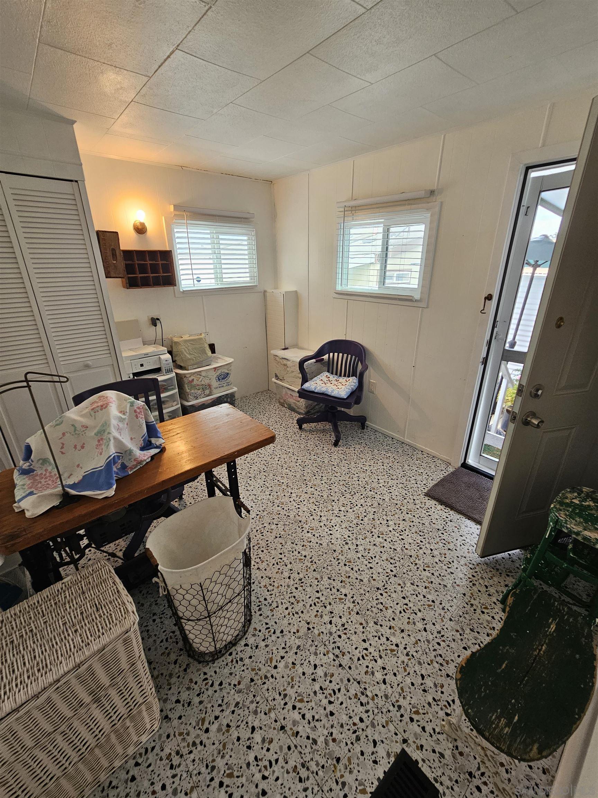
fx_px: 299
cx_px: 299
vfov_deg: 106.2
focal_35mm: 13
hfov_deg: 89.9
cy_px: 399
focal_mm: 2.2
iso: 80
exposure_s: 1/60
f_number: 2.2
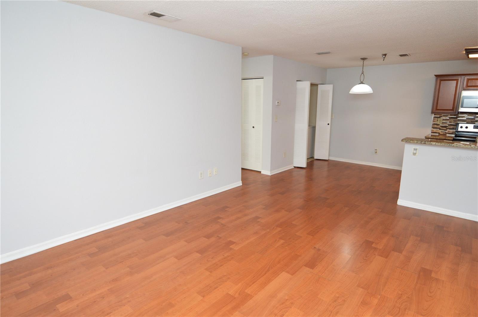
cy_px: 158
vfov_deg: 67.3
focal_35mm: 18
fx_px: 239
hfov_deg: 90.1
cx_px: 239
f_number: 4
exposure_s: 1/60
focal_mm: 12
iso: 720
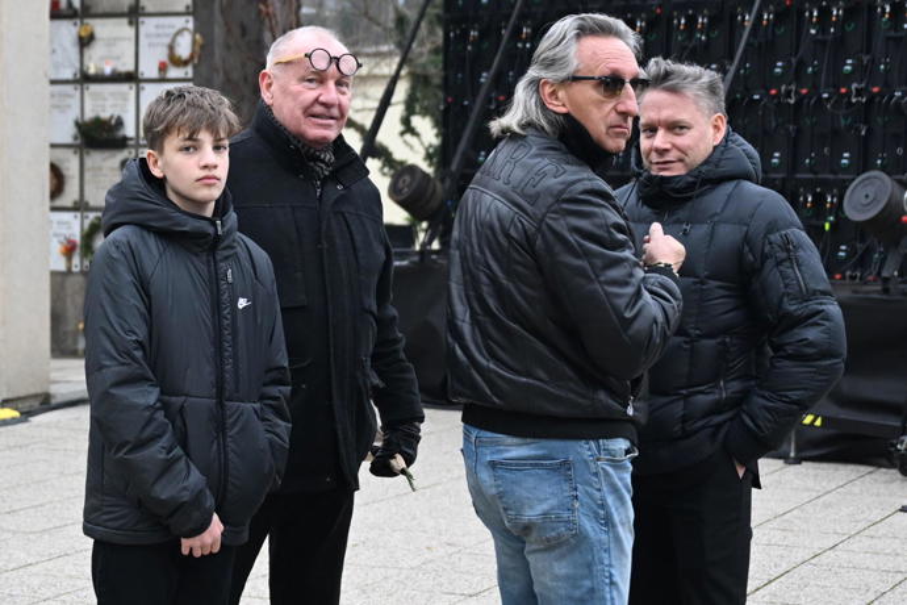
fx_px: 1386
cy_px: 302
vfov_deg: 24.6
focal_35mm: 55
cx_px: 454
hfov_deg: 36.2
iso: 1000
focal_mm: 37
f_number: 2.8
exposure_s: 1/1600
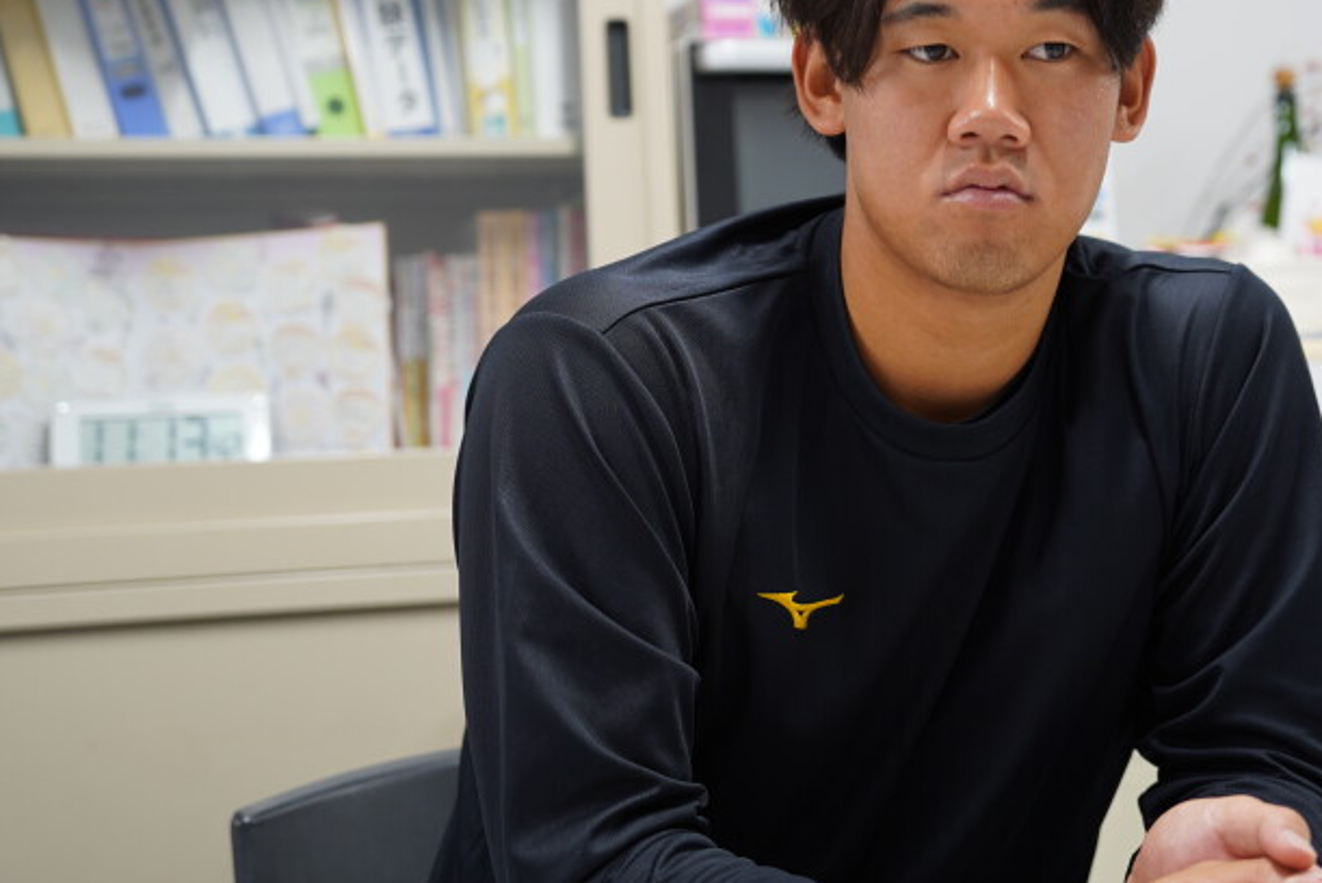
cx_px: 852
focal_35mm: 73
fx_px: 2681
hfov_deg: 27.6
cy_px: 170
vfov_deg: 18.5
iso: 160
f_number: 2.8
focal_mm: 44.6
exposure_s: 1/30
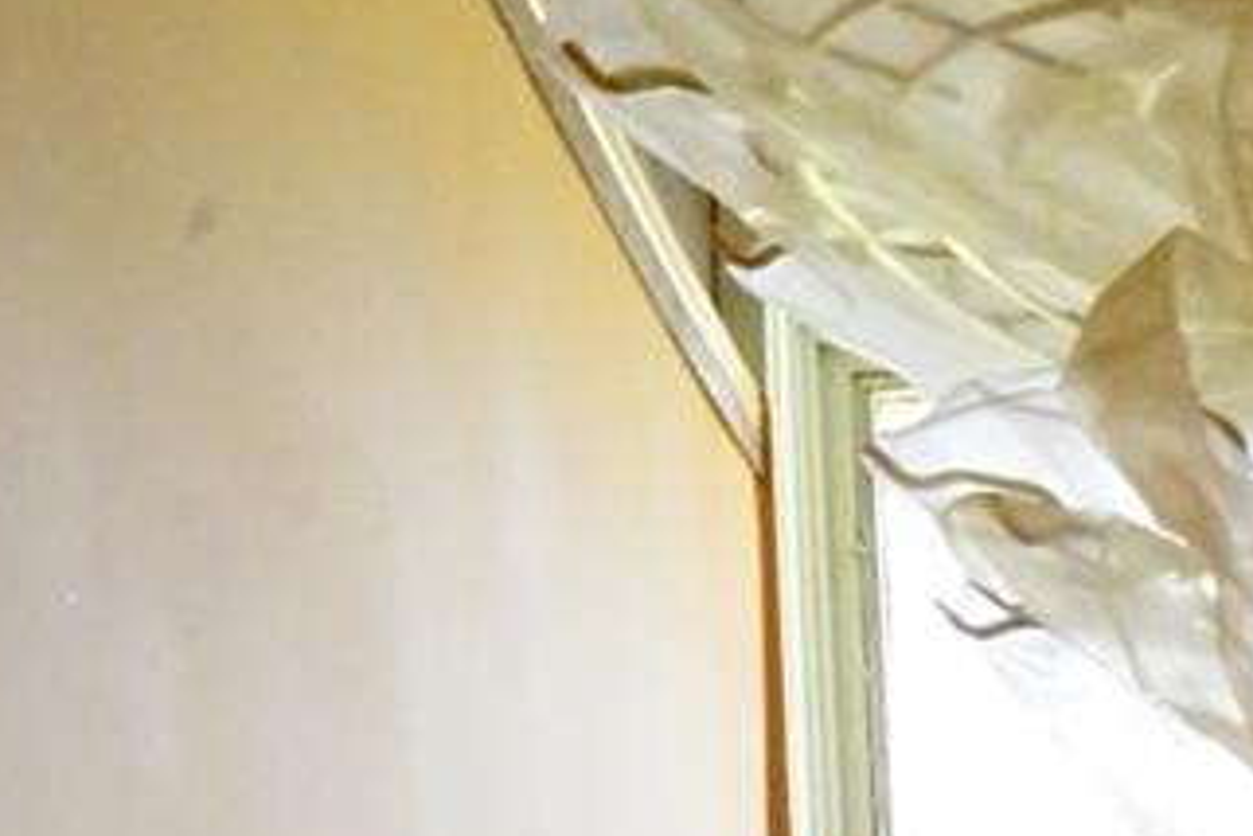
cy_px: 2119
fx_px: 3550
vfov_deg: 11.0
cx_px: 3892
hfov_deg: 11.0
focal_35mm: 102
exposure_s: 1/50
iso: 5000
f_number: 16
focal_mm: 16
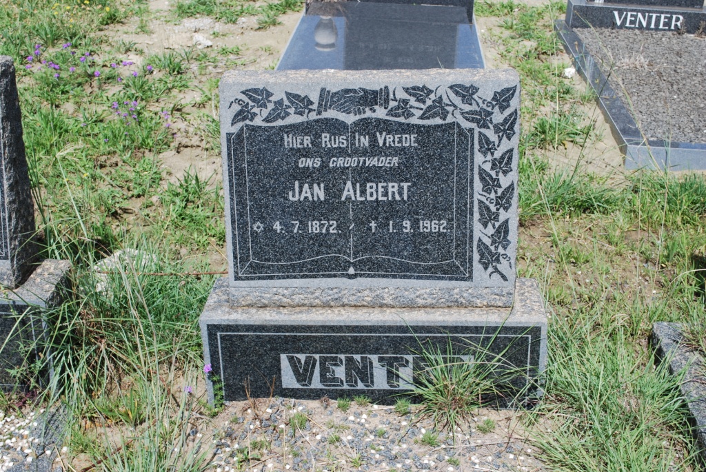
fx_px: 942
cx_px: 353
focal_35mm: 48
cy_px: 236
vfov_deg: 28.1
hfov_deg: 41.1
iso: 100
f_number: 8
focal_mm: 32
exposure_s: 1/250
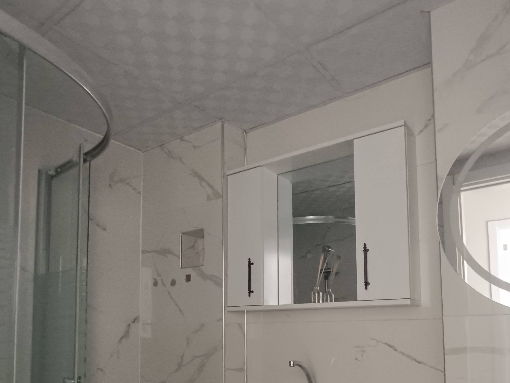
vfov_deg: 47.3
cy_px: 301
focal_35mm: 28
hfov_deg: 63.4
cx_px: 267
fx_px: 413
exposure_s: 1/50
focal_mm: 1.66
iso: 419
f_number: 2.2
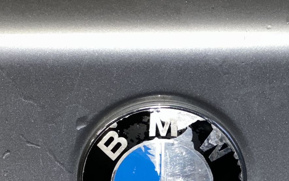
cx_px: 199
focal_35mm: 189
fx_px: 1489
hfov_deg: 11.1
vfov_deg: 6.9
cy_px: 177
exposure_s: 1/50
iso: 500
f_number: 2.8
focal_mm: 9
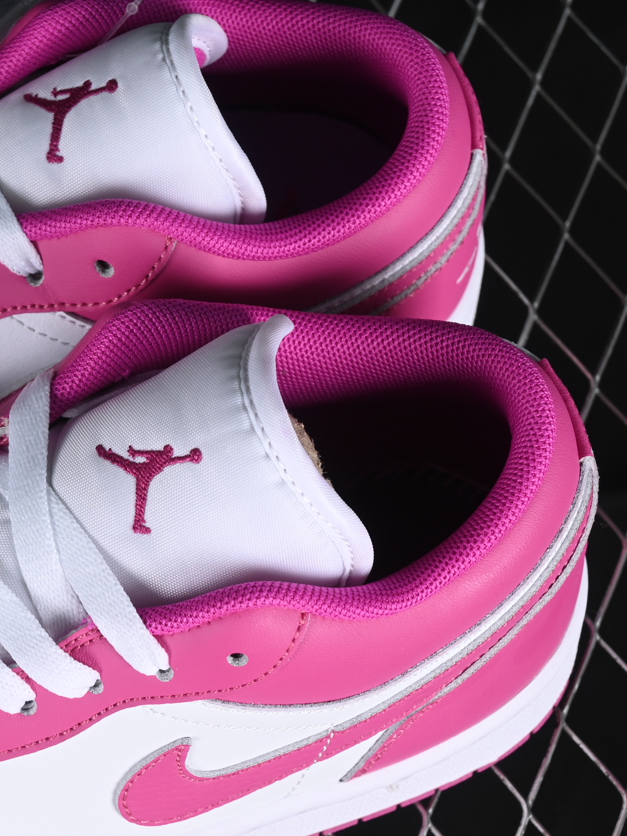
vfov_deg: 14.0
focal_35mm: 141
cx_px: 1
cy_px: 517
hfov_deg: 10.4
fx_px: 3405
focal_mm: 50
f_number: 7.1
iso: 160
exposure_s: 1/80
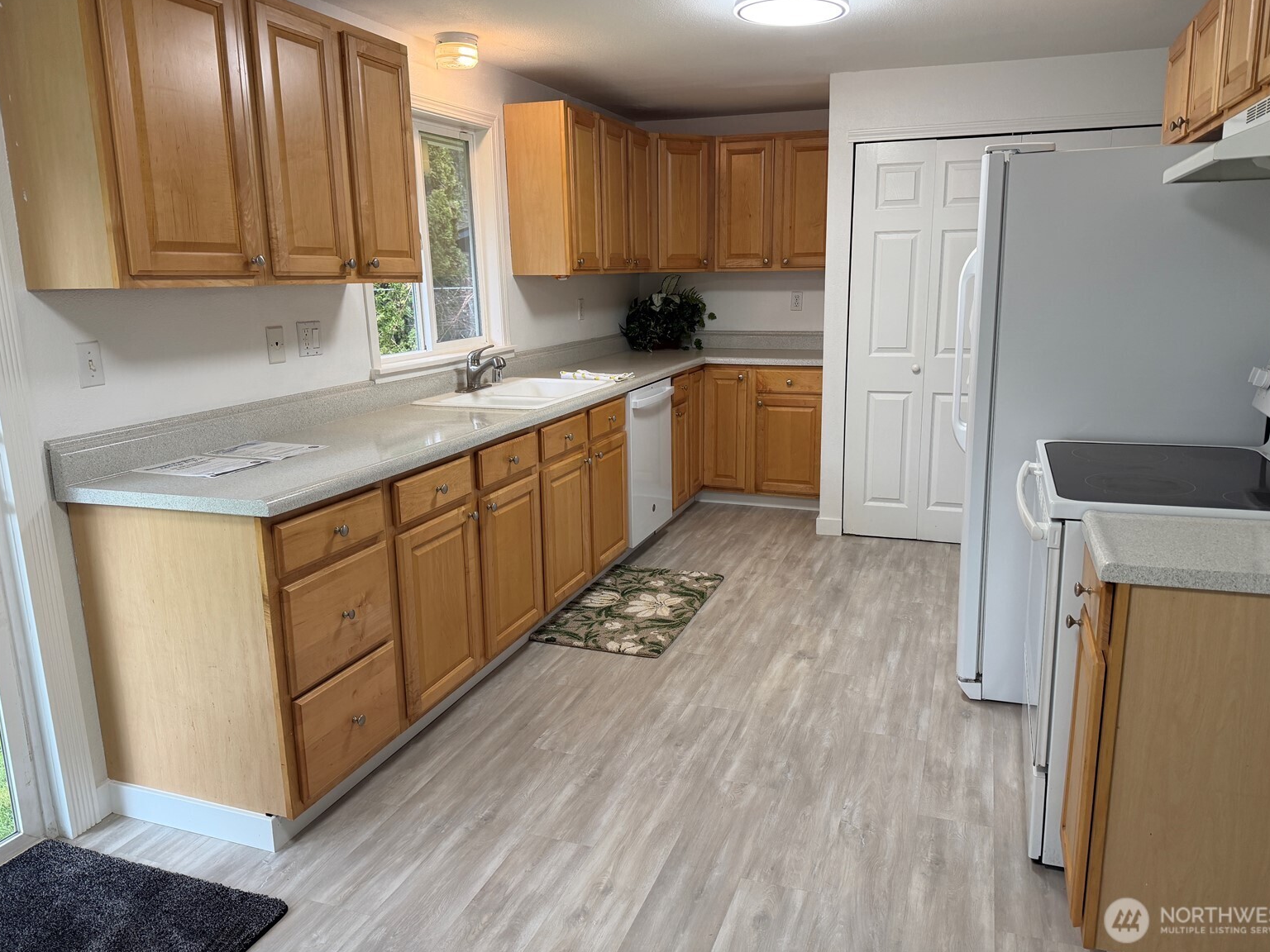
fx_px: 917
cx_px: 657
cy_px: 458
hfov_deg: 69.4
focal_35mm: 25
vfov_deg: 54.9
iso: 125
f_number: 1.78
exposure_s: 1/120
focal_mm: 6.76
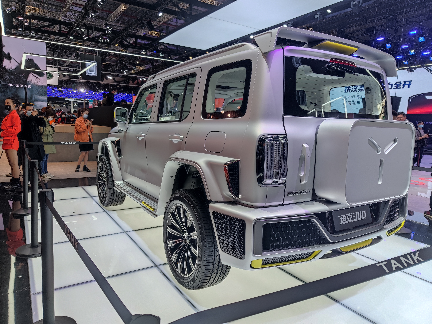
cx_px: 216
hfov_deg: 71.6
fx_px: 300
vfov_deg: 56.8
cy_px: 162
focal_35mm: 24
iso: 75
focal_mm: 6.78
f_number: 1.85
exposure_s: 1/36
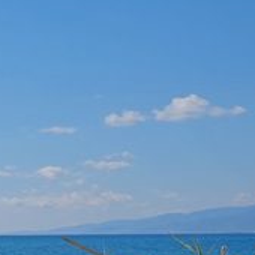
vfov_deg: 19.9
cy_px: 92
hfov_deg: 16.9
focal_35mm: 87
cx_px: -184
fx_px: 725
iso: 200
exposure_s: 1/180
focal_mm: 19.4
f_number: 16
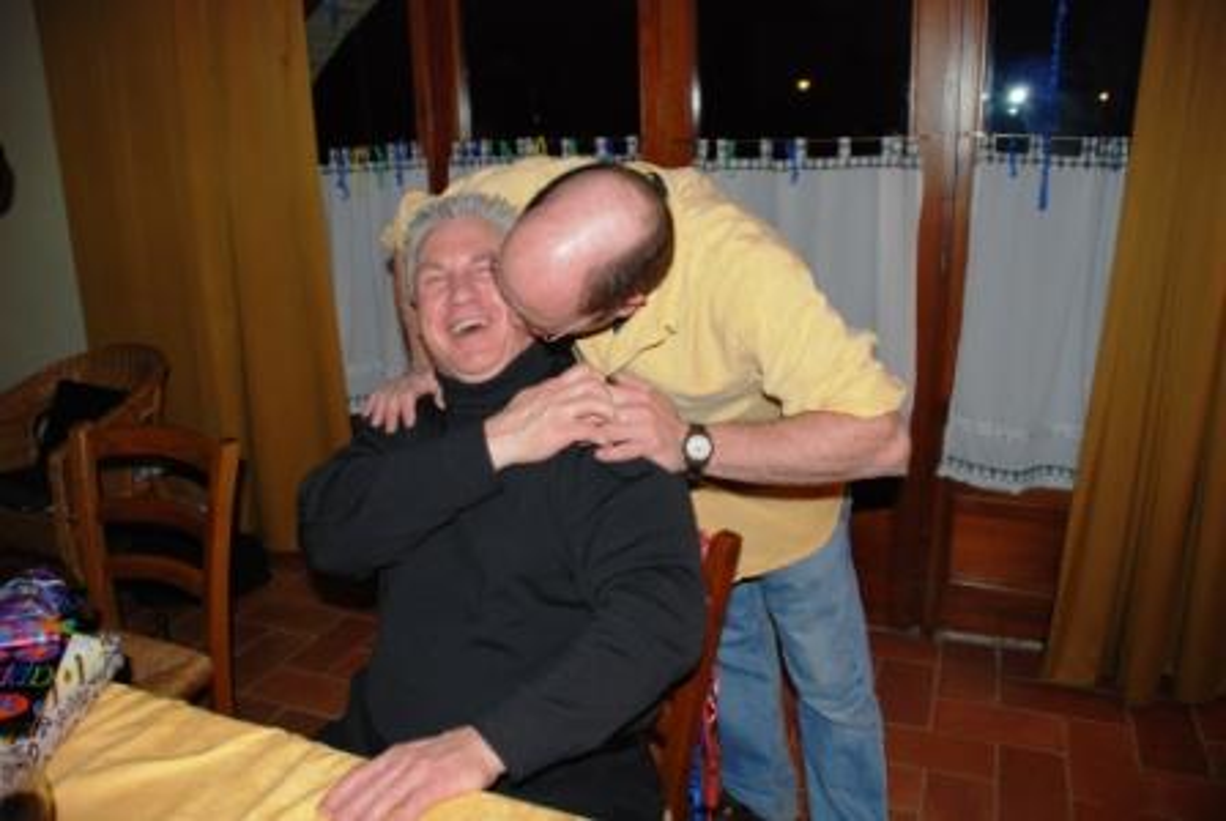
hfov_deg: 67.3
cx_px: 613
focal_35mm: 27
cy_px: 410
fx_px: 921
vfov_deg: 48.1
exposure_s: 1/60
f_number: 3.5
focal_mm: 18
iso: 200
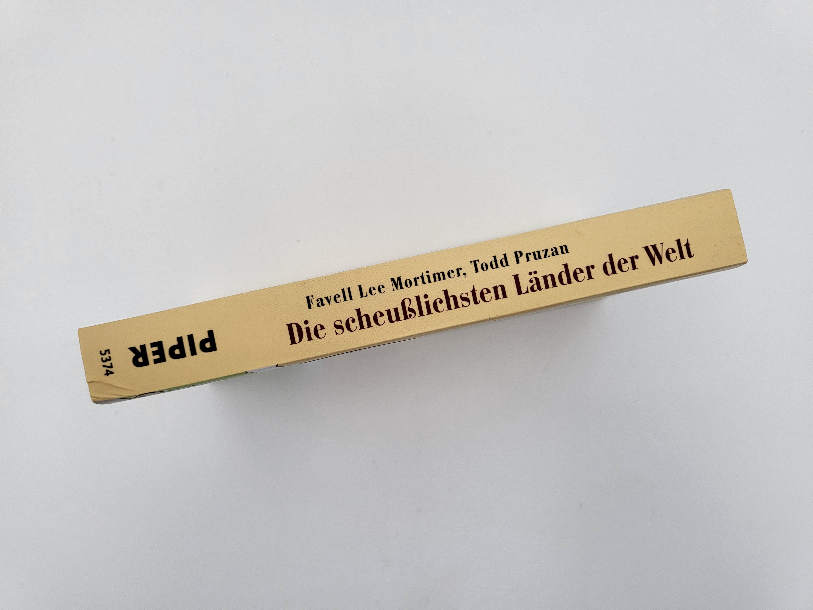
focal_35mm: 26
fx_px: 611
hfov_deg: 67.3
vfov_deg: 53.1
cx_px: 406
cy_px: 305
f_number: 1.8
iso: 50
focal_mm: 4.25
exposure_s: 1/316
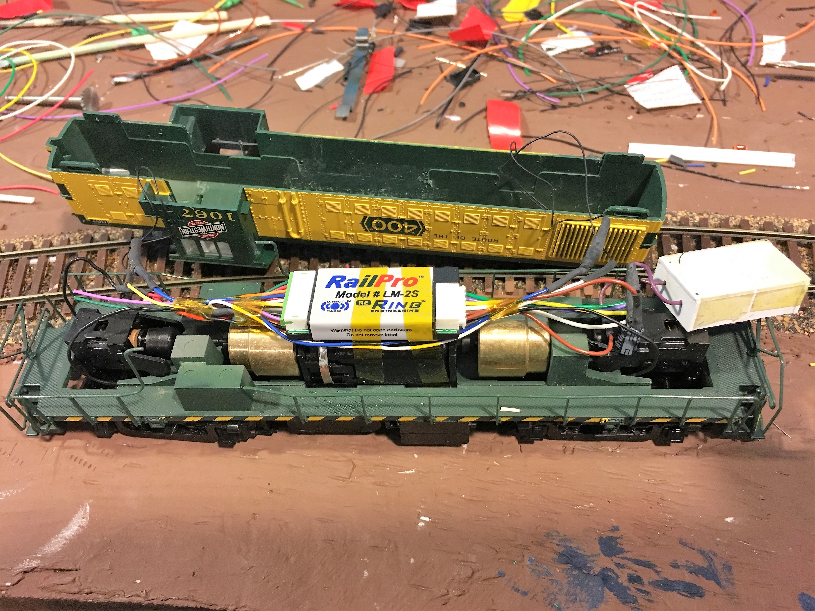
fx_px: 683
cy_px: 306
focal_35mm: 29
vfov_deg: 48.2
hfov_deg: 61.7
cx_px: 408
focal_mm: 4.15
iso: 200
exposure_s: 1/24
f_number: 2.2
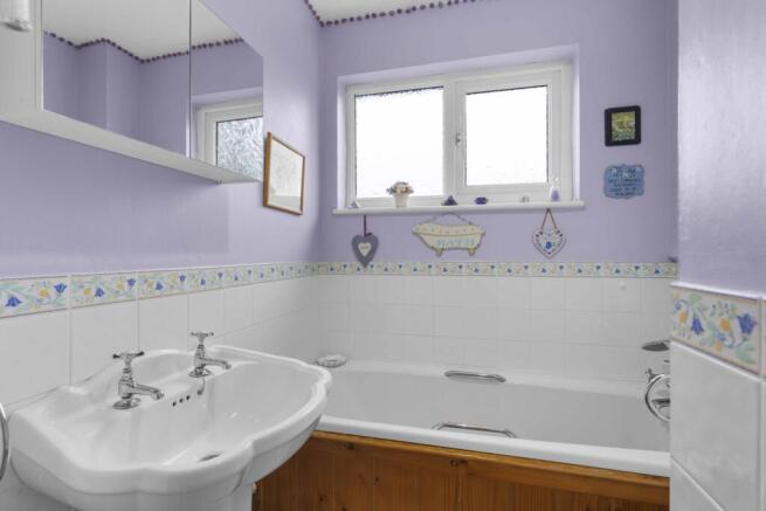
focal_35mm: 17
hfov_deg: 93.3
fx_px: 362
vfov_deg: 70.5
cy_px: 256
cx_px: 383
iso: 320
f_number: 8
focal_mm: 17
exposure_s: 1.3
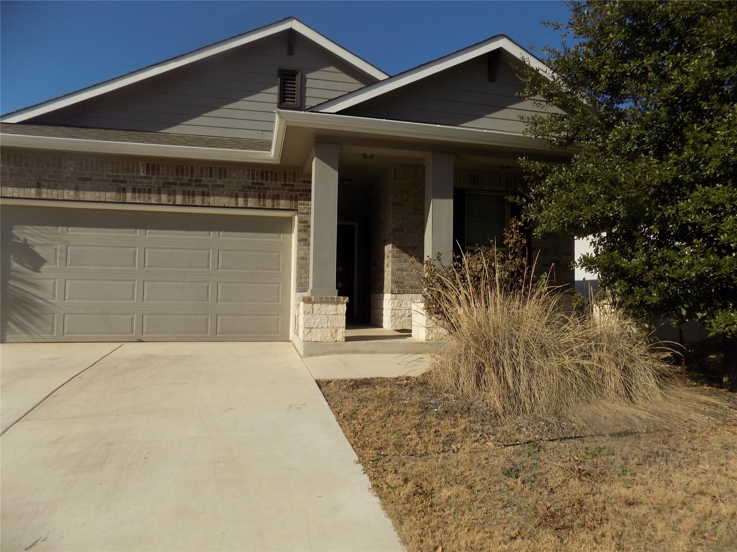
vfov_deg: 58.9
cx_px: 368
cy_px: 276
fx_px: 490
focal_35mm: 23
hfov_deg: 73.9
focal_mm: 4
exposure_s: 1/200
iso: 80
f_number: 9.9
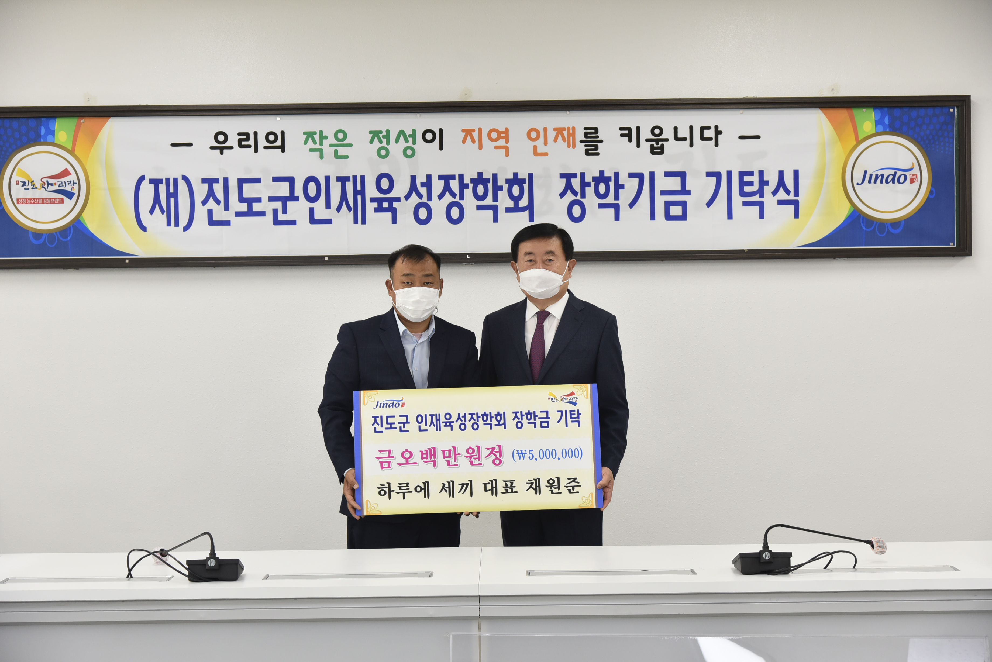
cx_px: 496
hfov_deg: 32.4
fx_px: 1709
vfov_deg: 21.9
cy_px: 331
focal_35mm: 62
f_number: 5
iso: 800
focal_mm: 62
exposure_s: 1/125
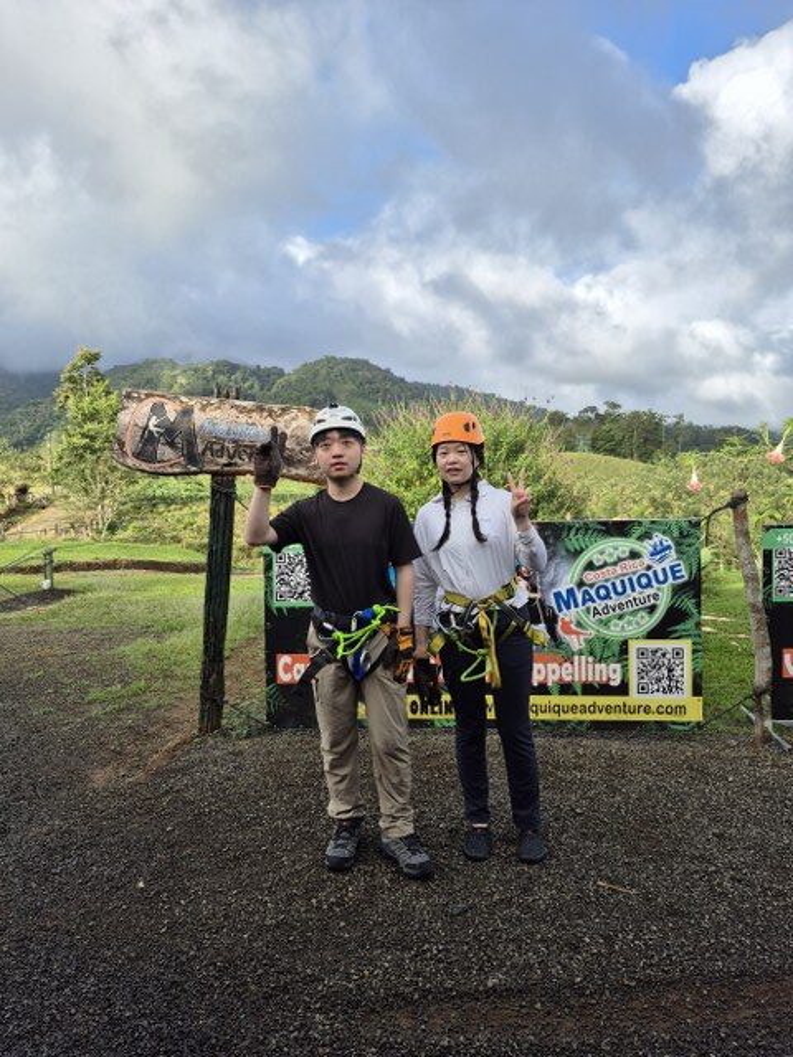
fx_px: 703
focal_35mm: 23
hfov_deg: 58.9
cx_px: 396
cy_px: 528
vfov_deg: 73.9
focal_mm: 5.4
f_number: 1.8
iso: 25
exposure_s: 1/730
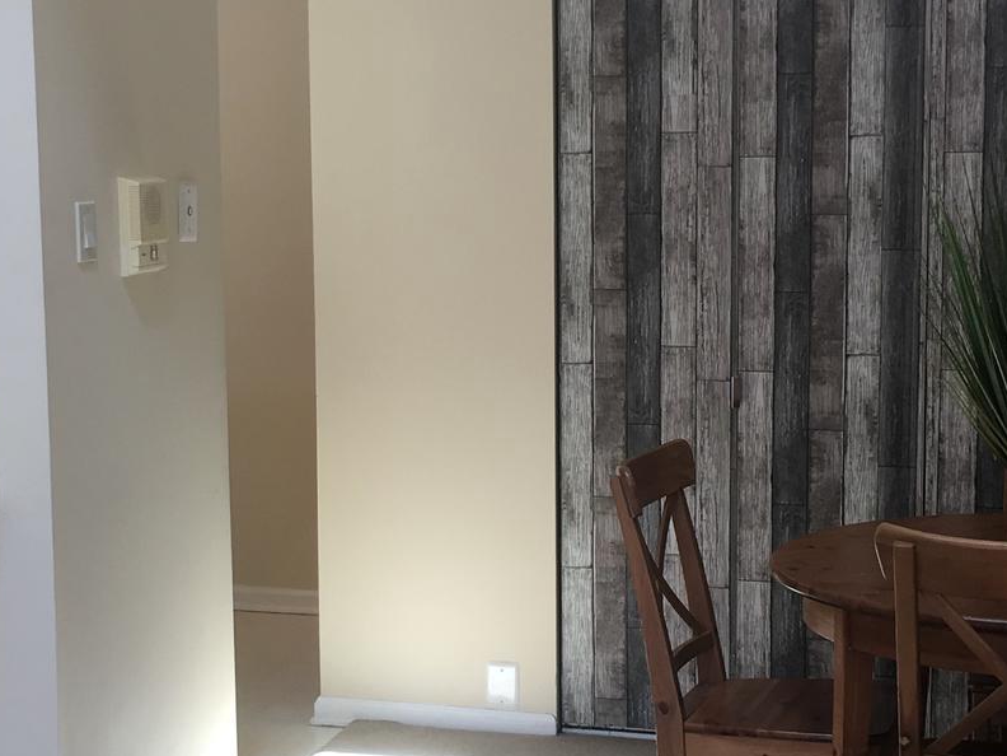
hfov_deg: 26.0
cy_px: 417
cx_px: 495
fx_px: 2182
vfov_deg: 19.6
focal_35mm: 75
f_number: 2.2
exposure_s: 1/40
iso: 25
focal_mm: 4.15
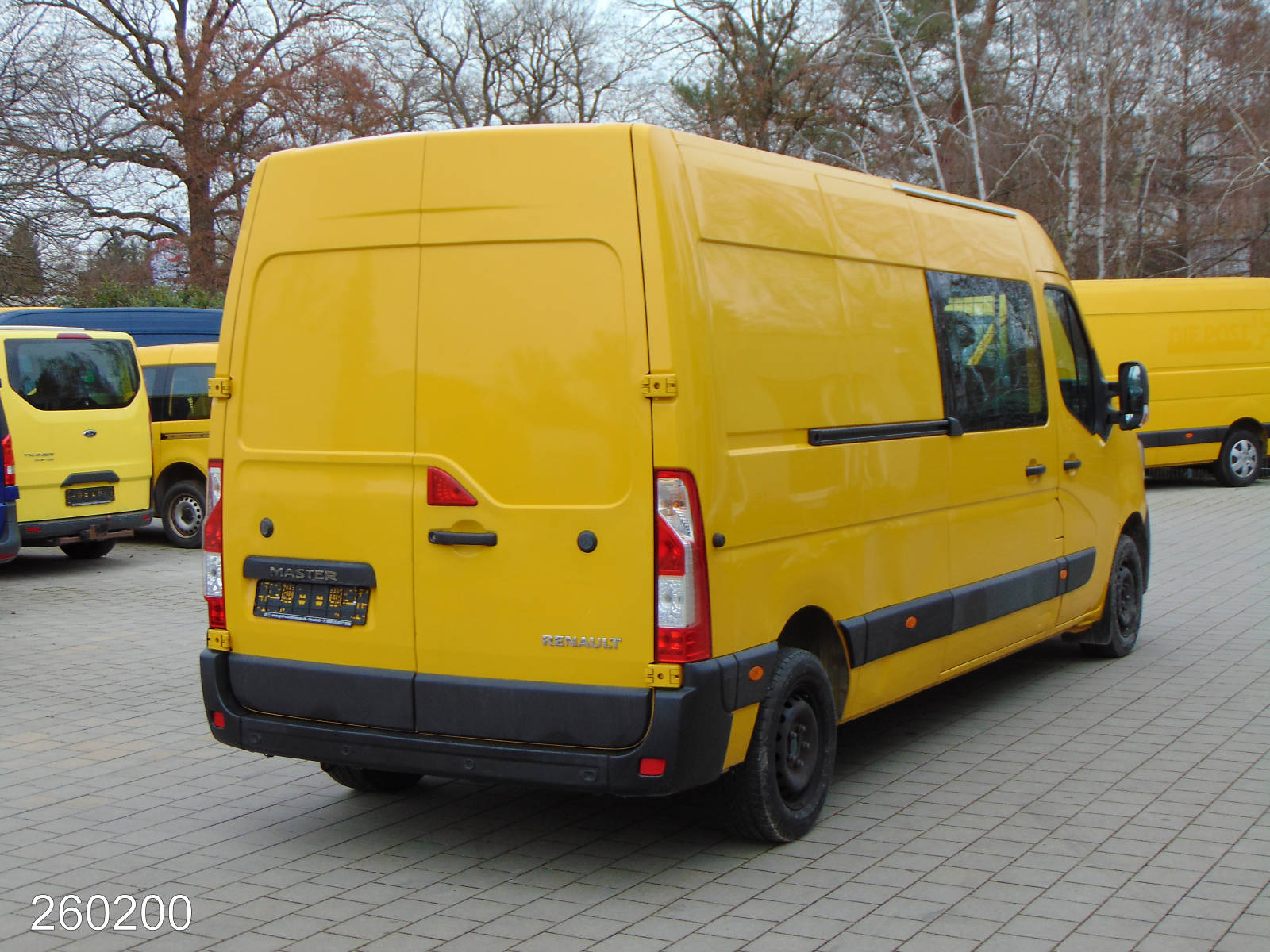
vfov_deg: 29.1
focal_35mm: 50
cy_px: 476
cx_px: 635
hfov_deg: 38.2
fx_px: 1834
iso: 80
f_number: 3.5
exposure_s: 1/125
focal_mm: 9
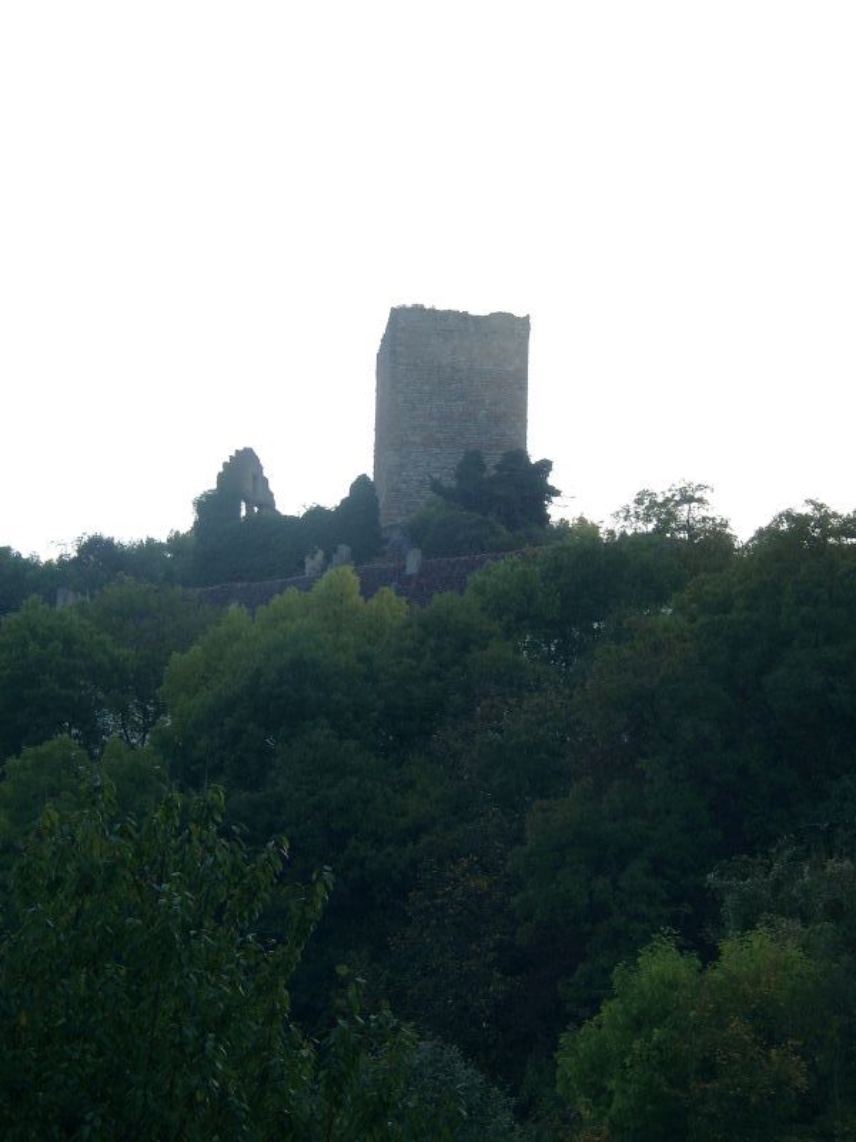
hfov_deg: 14.8
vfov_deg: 19.6
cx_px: 428
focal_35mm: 100
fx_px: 3297
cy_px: 571
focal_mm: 20.74
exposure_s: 1/166
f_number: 4
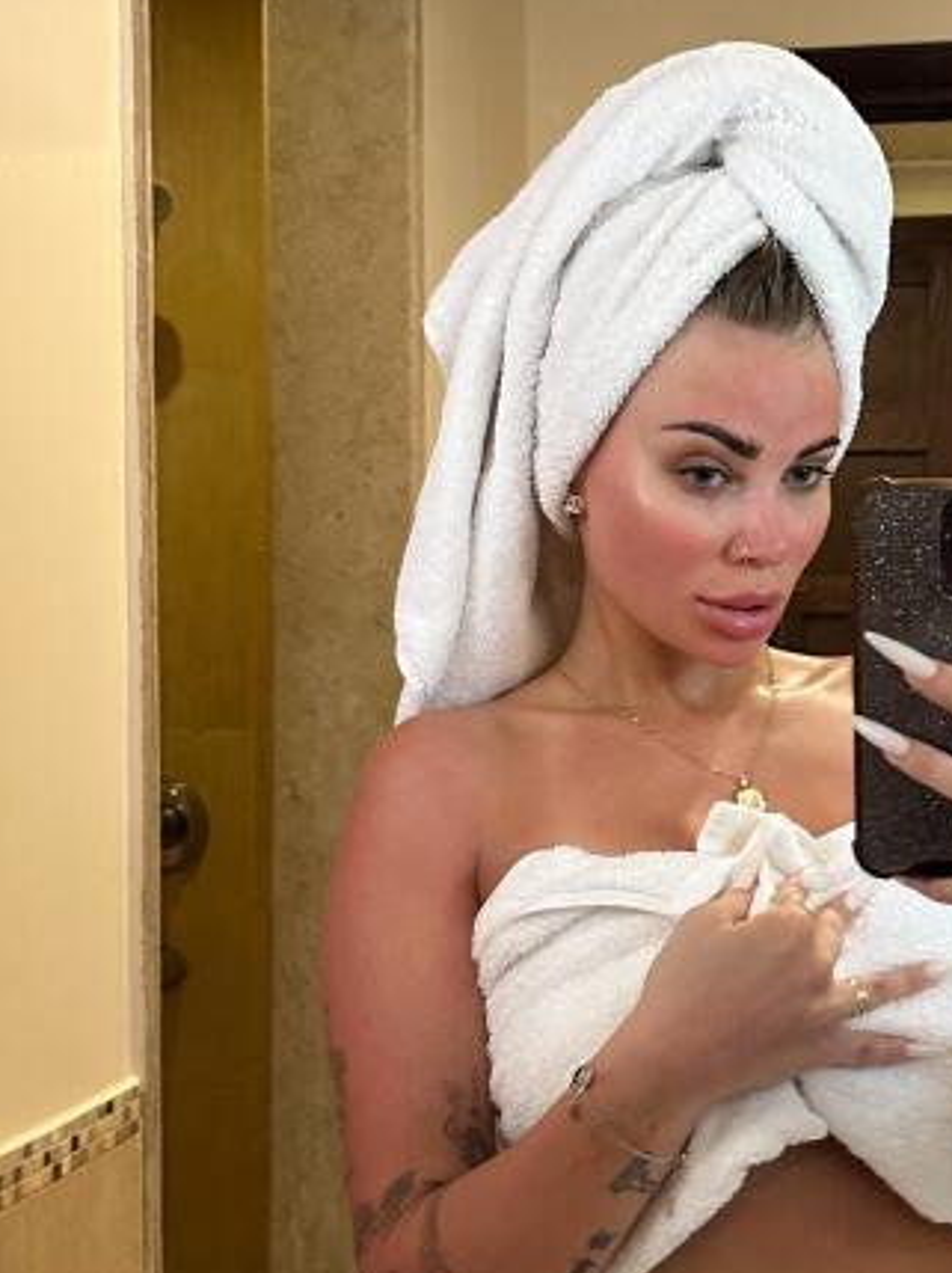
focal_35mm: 56
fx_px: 2057
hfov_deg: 25.2
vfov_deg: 34.4
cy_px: 688
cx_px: 872
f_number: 1.78
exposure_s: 1/50
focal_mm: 6.86
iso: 400
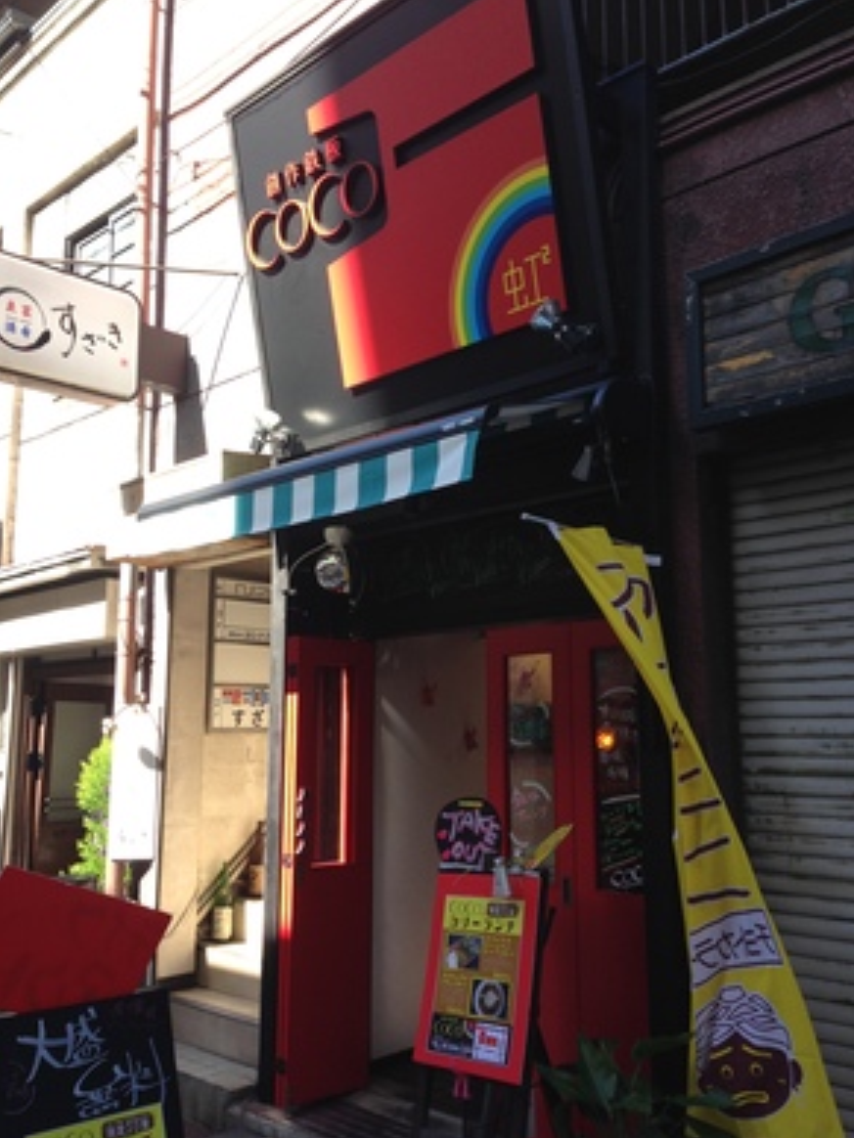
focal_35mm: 34
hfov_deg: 41.8
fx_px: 1118
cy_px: 575
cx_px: 437
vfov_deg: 54.0
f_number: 2.4
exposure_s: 1/222
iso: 50
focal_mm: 4.12
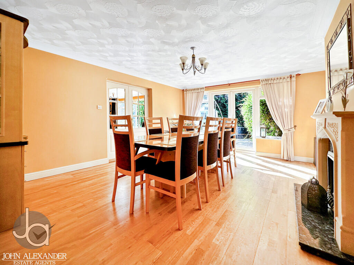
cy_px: 132
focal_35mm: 14
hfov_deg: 102.1
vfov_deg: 85.7
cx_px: 177
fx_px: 143
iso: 40
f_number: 2.2
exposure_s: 1/113
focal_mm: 2.22
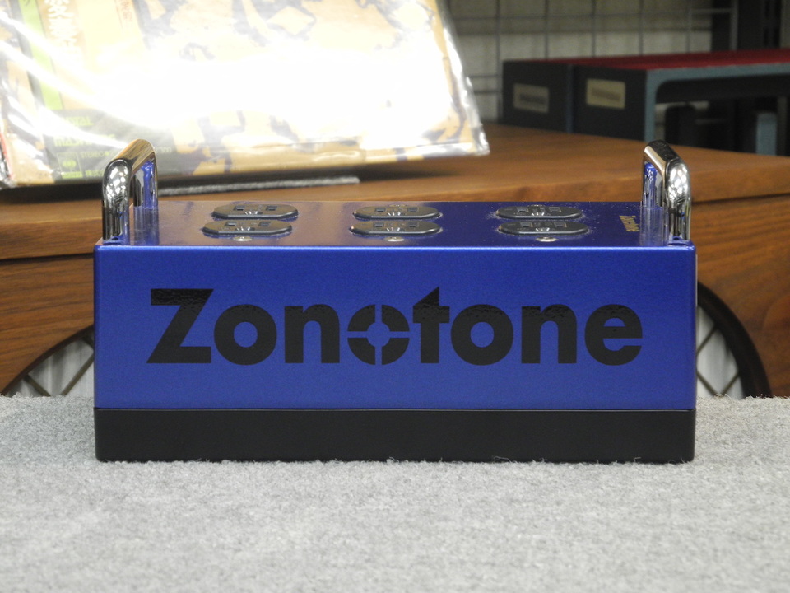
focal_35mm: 105
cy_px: 296
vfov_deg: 14.1
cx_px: 395
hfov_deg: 18.7
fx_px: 2396
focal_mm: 22.5
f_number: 4.5
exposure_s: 1/23.5
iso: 400
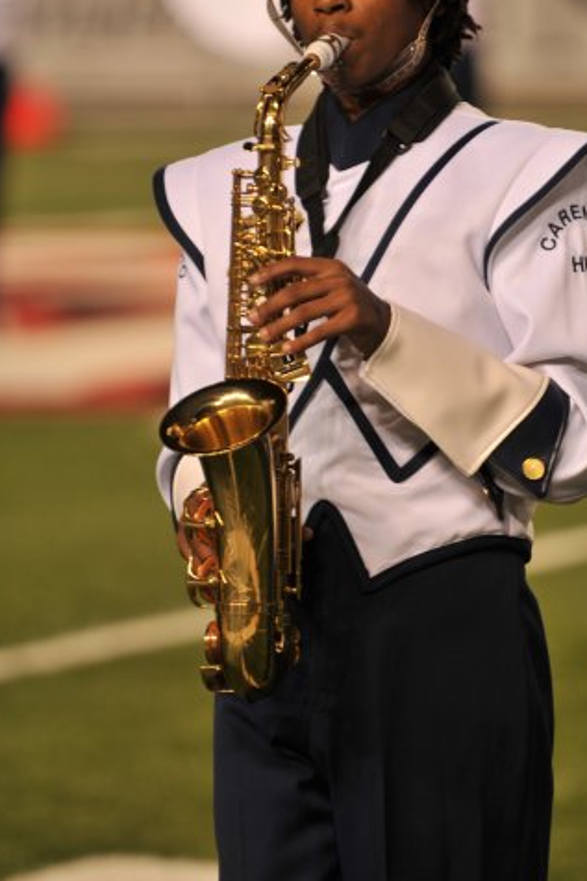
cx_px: 356
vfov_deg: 5.5
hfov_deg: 3.6
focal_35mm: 378
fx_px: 9251
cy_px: 385
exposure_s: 1/100
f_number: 2.8
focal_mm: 200
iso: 200
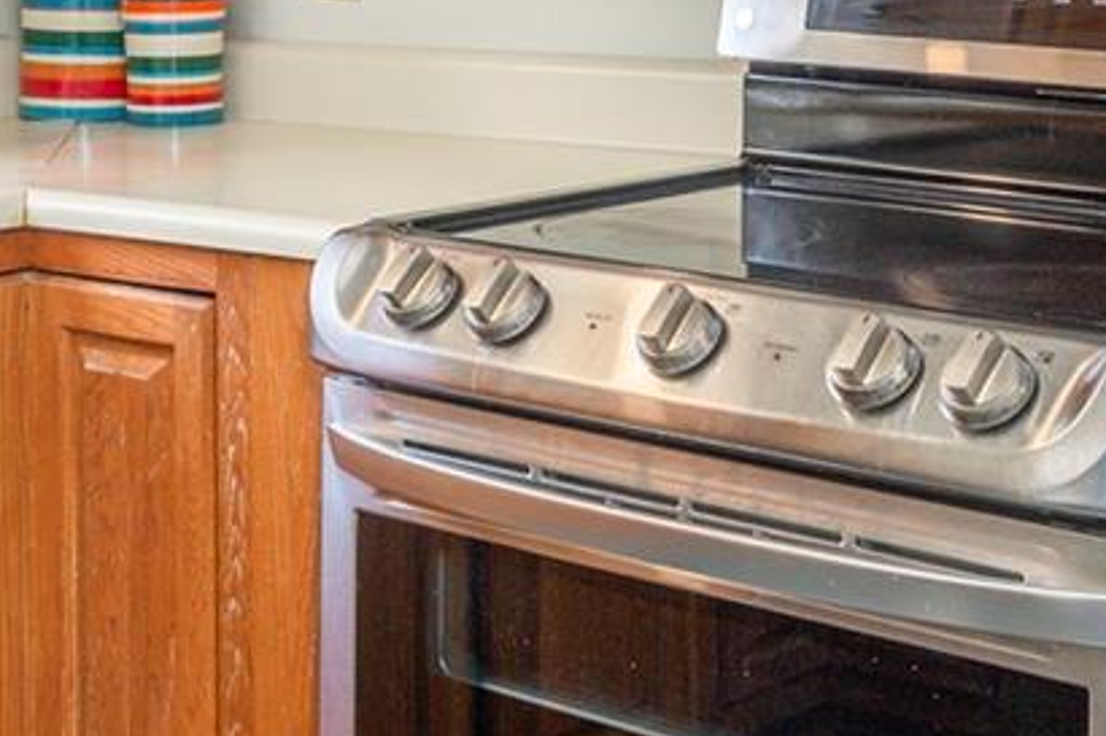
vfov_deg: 15.4
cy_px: -200
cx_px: 494
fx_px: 2610
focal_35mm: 85
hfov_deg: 23.9
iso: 320
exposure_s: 1/100
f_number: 7.1
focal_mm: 17
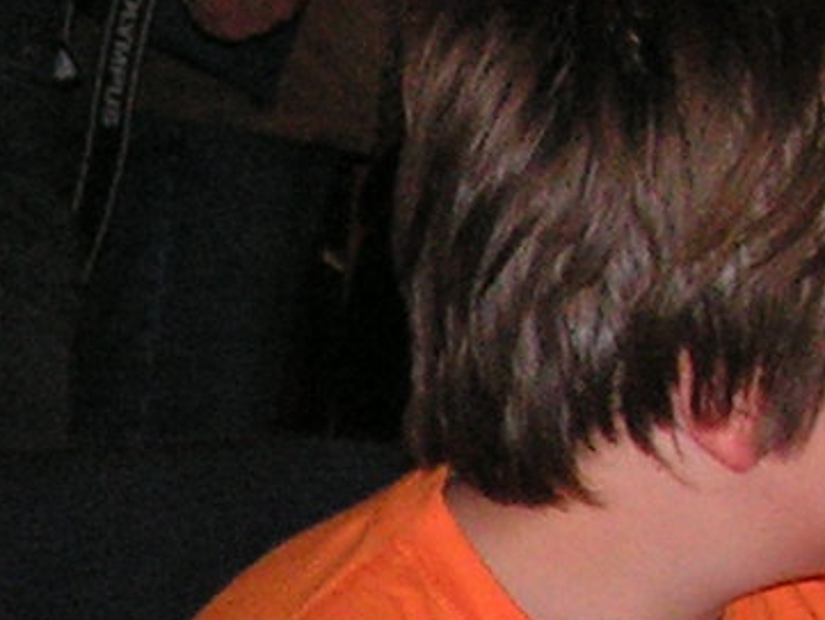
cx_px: -222
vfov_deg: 7.1
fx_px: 4864
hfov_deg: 9.5
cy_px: 1126
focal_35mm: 204
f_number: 3.2
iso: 200
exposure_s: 1/40
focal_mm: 6
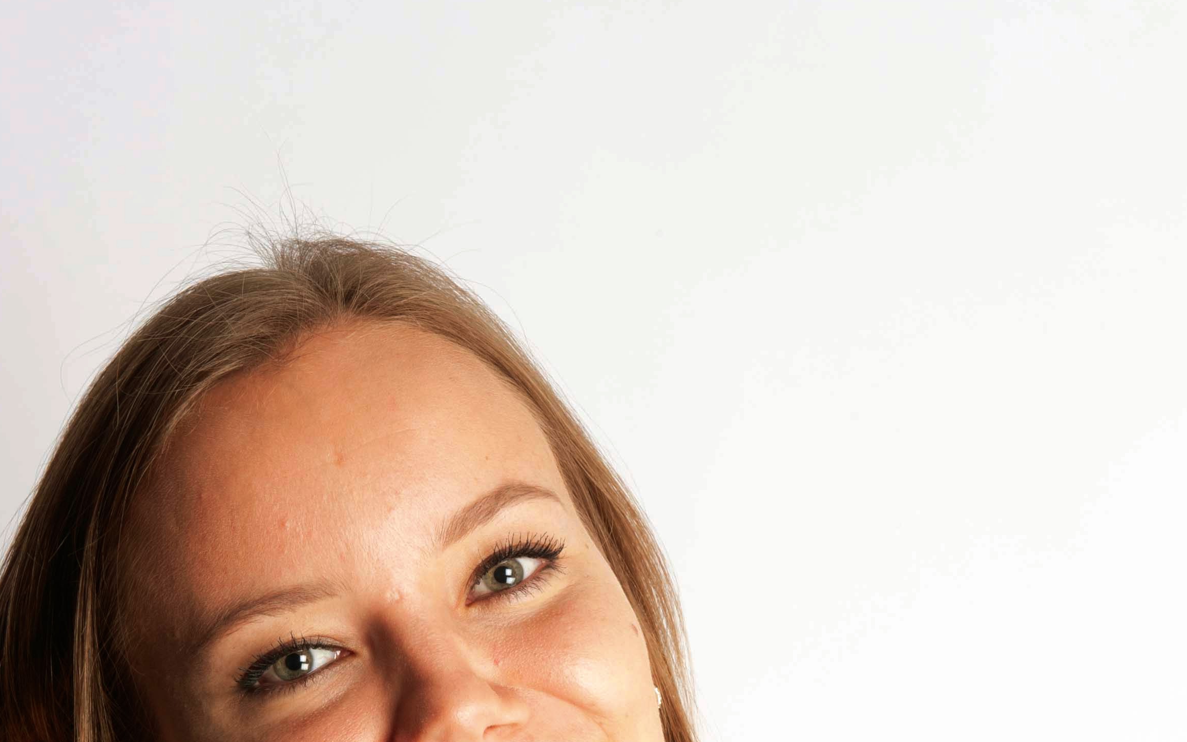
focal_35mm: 116
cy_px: 879
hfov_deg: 18.0
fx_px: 3752
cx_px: 498
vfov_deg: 11.1
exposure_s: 1/100
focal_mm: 62
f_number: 18
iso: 200
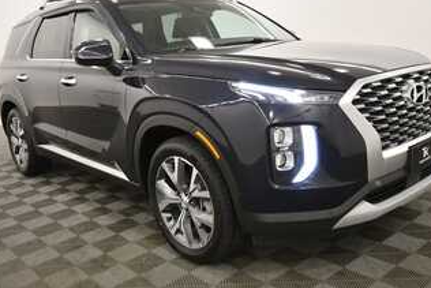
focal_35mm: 38
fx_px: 455
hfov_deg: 50.7
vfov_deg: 35.0
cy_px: 124
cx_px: 221
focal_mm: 20
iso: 1000
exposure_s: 1/125
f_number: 5.6
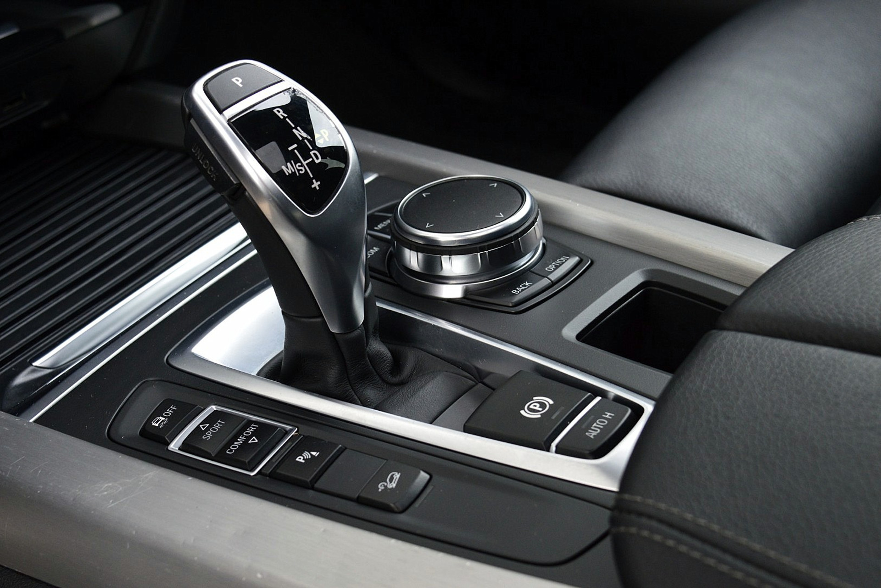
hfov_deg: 35.1
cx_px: 440
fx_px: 1395
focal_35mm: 57
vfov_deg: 23.8
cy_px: 294
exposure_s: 1/60
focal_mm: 38
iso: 800
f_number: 6.3
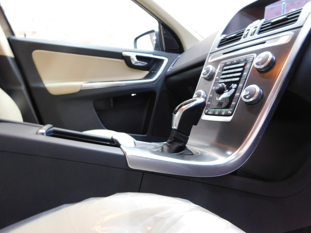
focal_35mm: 23
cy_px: 116
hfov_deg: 73.9
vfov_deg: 58.9
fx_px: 207
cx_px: 156
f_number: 3
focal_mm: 4
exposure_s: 1/8
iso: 450
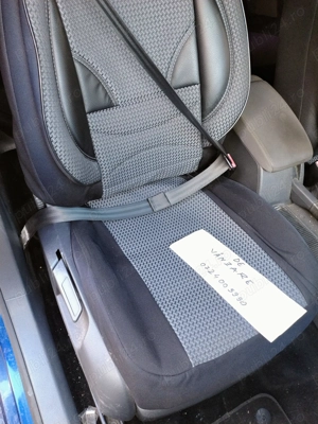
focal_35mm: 25
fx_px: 306
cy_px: 212
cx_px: 159
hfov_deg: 54.9
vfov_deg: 69.4
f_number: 1.7
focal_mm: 4.71
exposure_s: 1/50.1
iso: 711
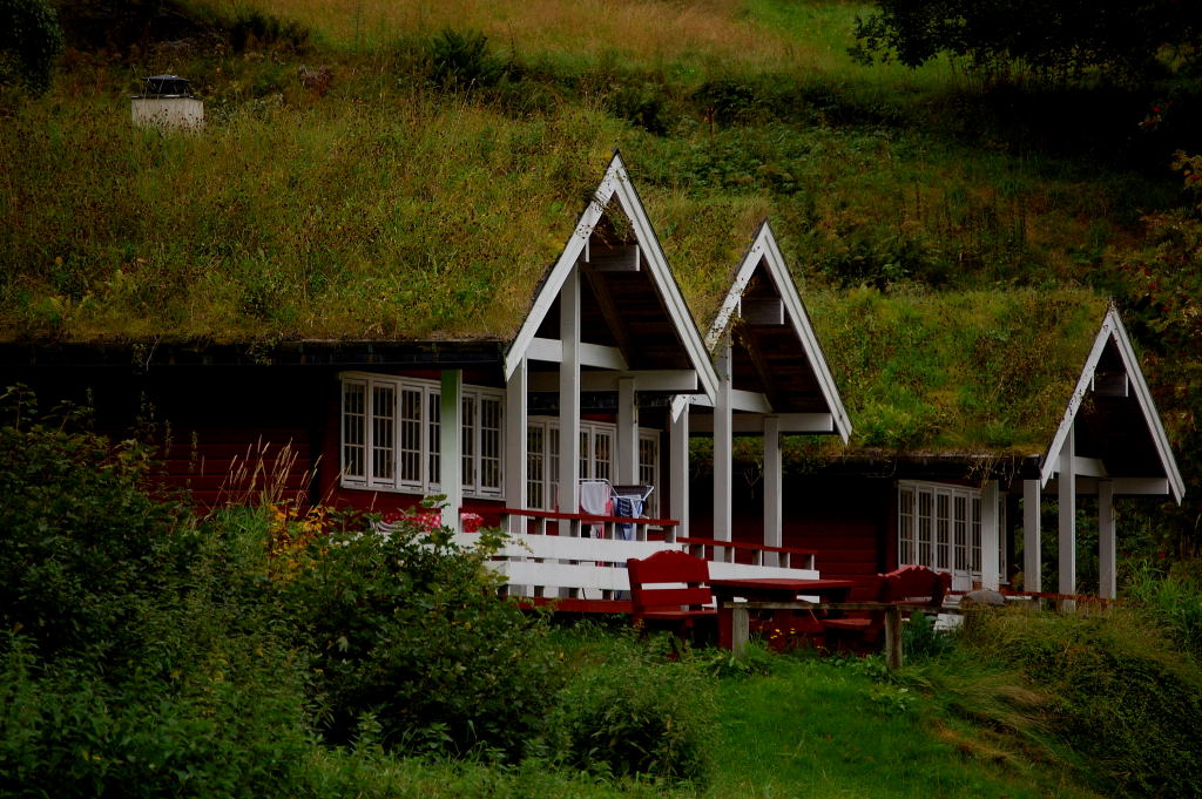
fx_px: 10008
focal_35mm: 300
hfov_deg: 6.9
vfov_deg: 4.6
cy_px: 400
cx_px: 601
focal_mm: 200
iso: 400
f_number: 5.6
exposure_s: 1/500
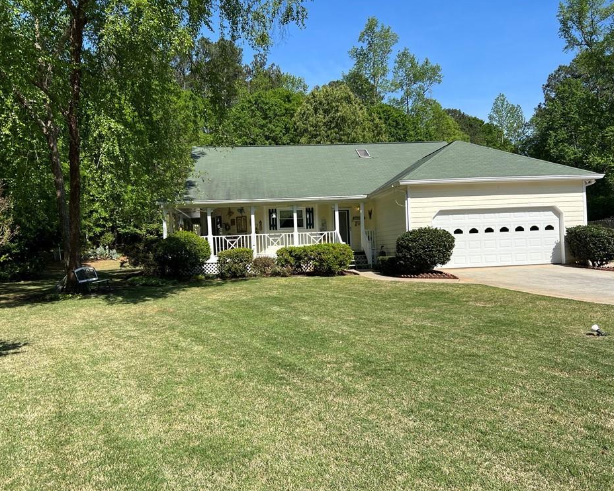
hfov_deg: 62.2
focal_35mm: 28
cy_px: 252
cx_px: 295
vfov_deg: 51.5
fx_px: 509
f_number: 1.5
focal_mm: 5.7
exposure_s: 1/3571
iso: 50
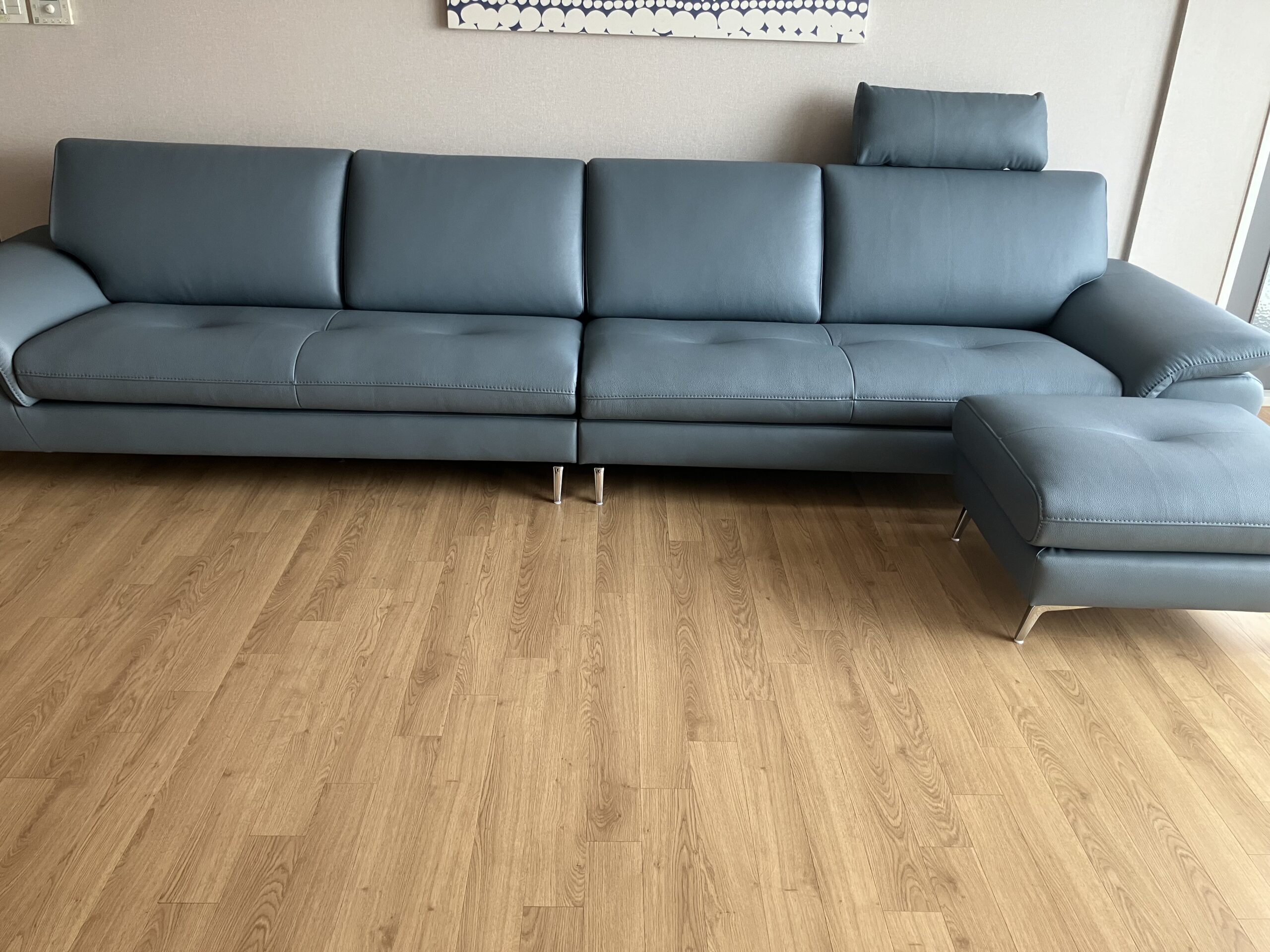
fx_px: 1027
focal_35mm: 28
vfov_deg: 49.7
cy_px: 476
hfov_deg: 63.4
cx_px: 635
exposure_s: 1/60
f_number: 1.8
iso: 100
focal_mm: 3.99
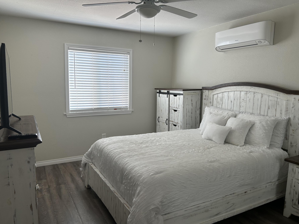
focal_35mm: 26
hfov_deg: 67.3
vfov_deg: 53.1
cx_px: 150
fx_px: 225
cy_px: 112
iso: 64
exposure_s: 1/60
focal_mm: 5.7
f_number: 1.5
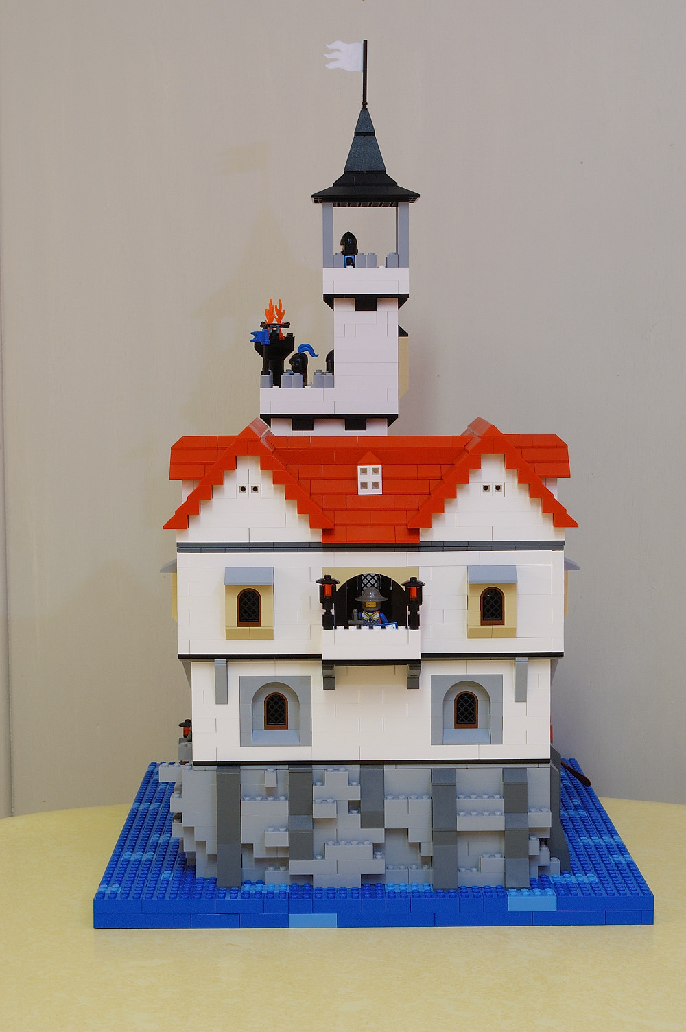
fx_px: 1890
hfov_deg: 20.6
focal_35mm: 66
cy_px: 516
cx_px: 343
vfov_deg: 30.5
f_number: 16
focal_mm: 44
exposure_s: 1.5
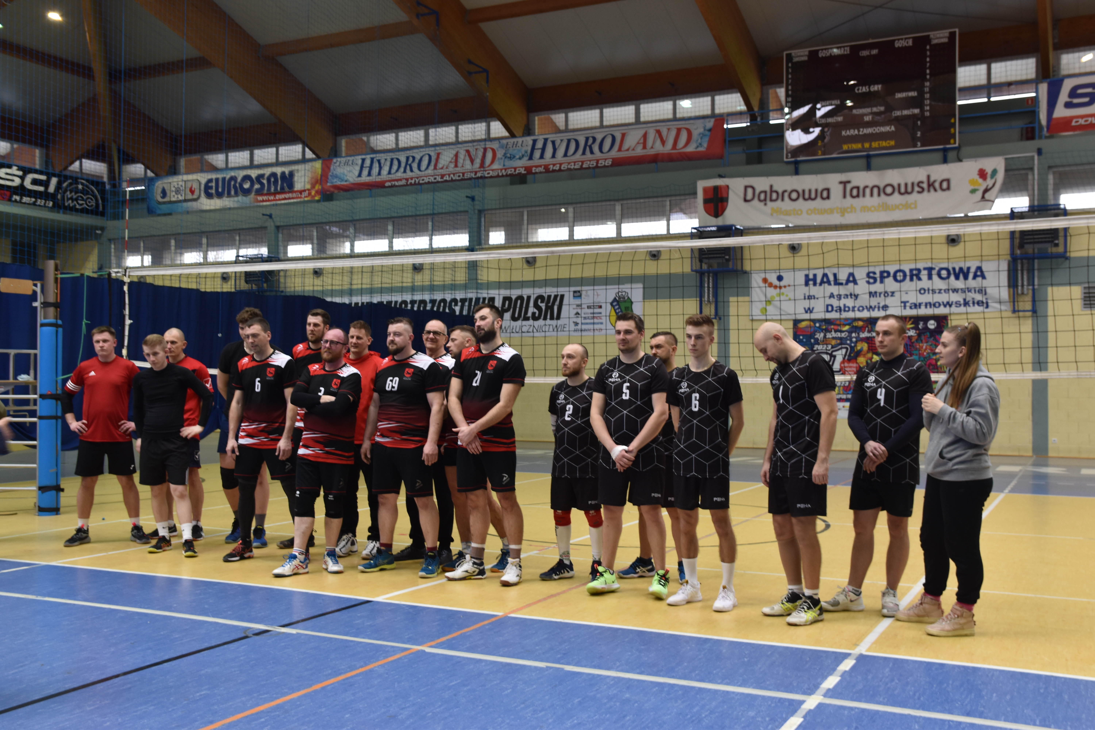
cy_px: 365
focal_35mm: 36
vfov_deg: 36.9
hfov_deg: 53.1
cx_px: 548
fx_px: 1095
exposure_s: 1/60
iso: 500
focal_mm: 24
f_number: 4
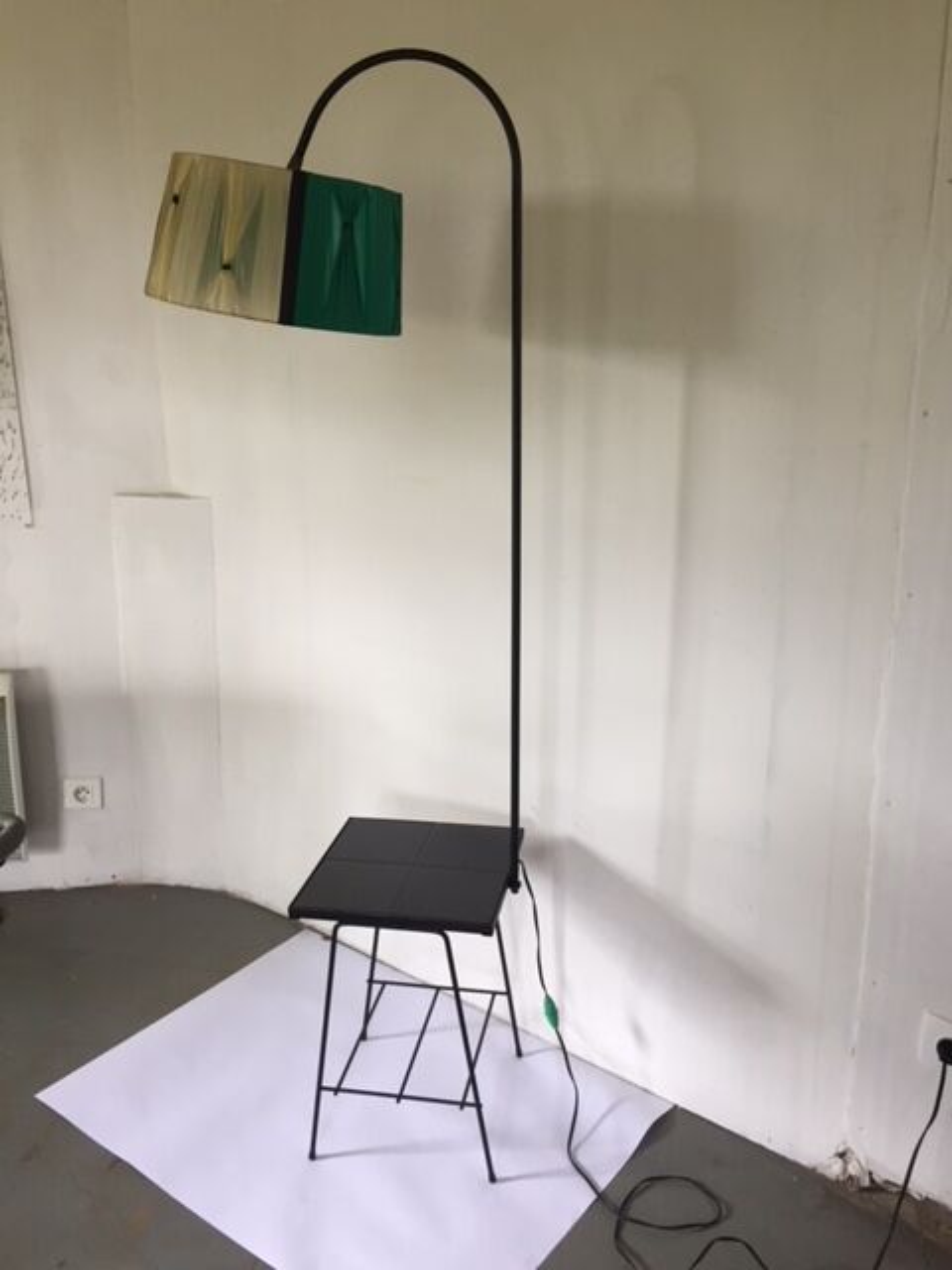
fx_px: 1063
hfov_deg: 48.2
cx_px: 476
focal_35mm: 29
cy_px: 635
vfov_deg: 61.7
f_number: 2.2
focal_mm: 4.15
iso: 64
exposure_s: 1/33
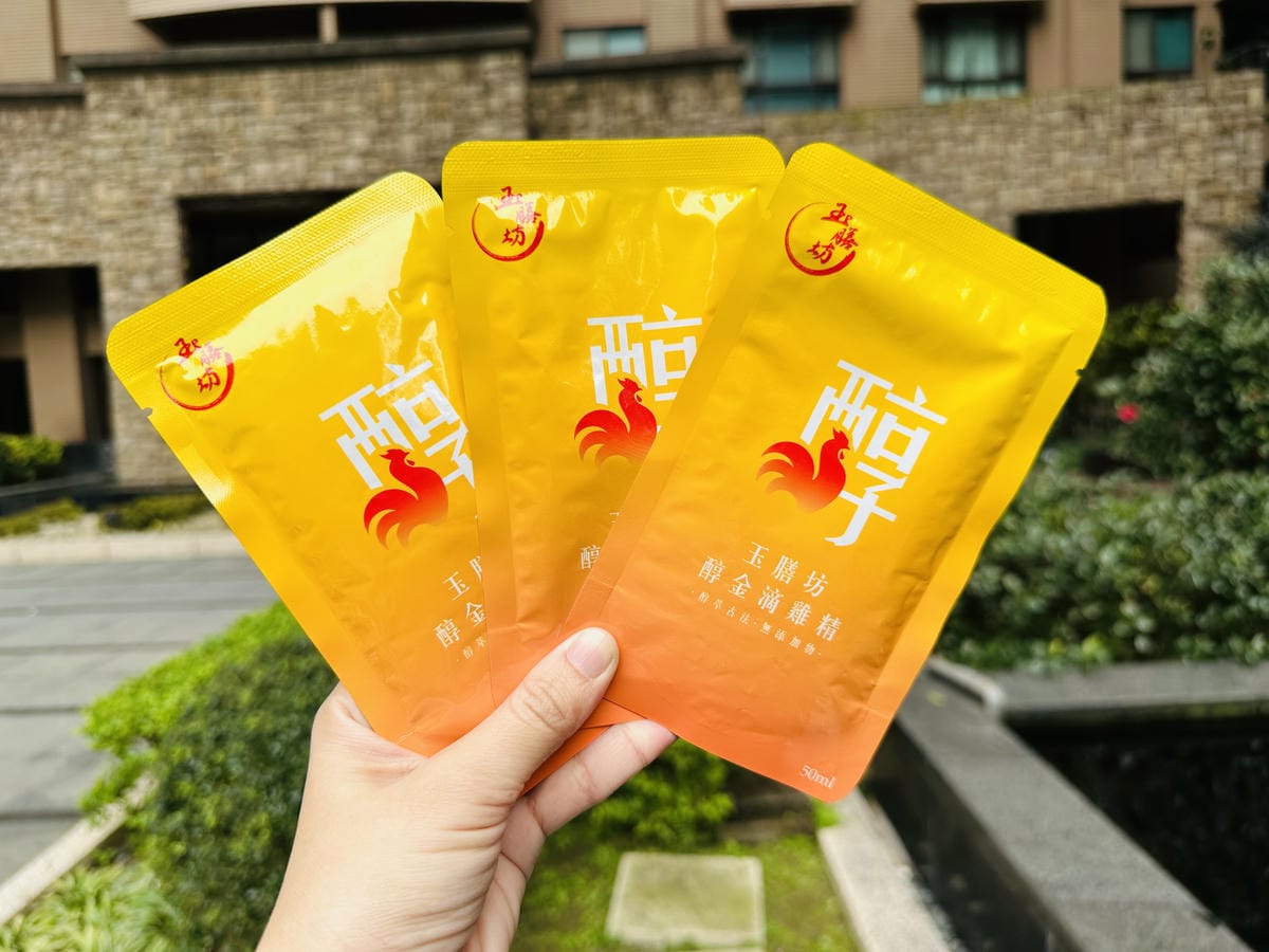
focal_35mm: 24
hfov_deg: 71.6
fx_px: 880
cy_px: 476
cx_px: 634
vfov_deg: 56.8
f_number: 1.78
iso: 64
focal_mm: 6.86
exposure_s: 1/177
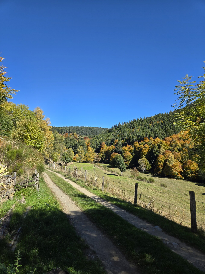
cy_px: 137
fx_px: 182
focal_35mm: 23
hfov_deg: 58.9
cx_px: 102
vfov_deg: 73.9
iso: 25
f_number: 1.8
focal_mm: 5.4
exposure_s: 1/1139
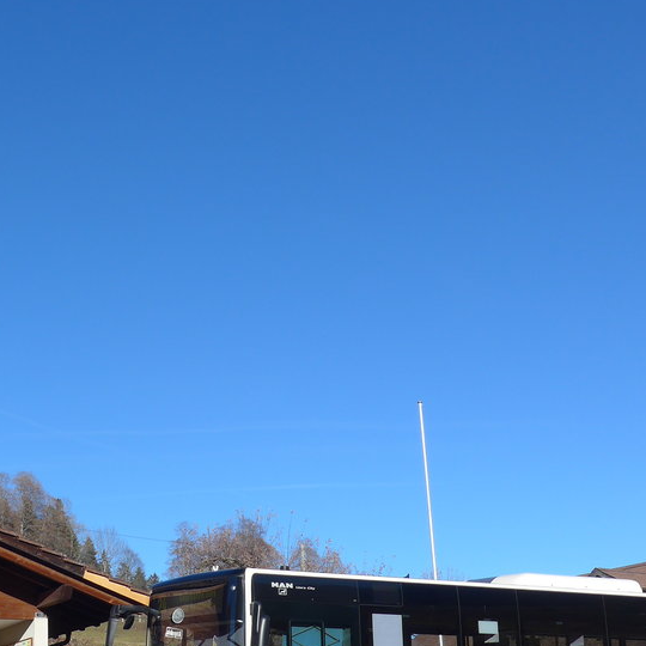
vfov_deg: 29.9
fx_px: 1203
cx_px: 118
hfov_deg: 29.3
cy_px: 426
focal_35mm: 57
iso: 80
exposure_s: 1/1600
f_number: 2.8
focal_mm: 6
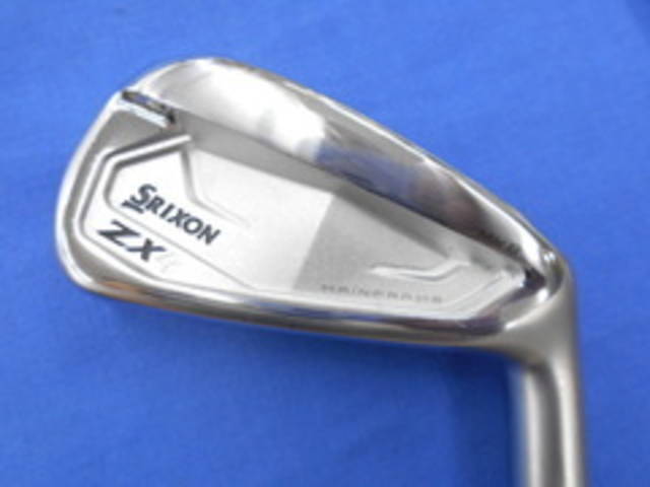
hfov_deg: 67.3
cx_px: 325
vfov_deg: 53.1
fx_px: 488
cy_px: 244
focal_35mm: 26
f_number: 3.2
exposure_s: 1/30
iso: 180
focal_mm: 4.6
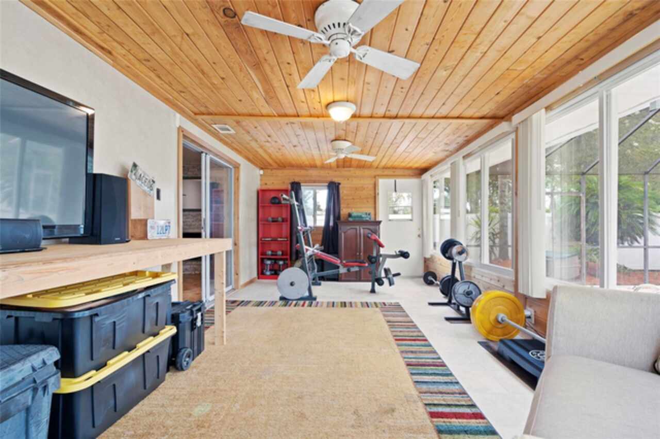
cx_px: 330
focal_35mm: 16
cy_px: 220
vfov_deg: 73.7
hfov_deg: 96.8
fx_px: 293
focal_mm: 16
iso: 400
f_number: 8
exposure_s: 1
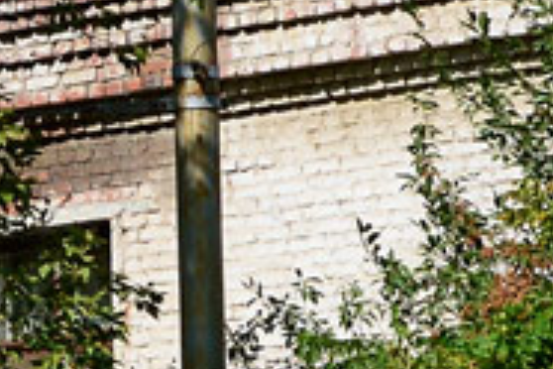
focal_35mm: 464
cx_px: -767
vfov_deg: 3.0
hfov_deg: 4.4
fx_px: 7127
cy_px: 625
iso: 200
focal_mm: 48
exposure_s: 1/1000
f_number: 5.6
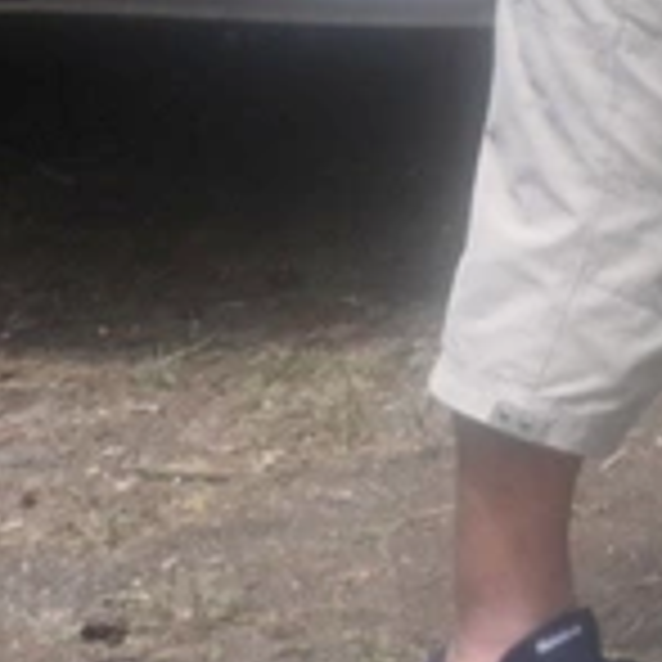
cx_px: 2513
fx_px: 4386
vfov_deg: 7.9
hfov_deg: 6.9
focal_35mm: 203
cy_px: -1013
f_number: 4
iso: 500
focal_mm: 19.5
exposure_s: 1/1000
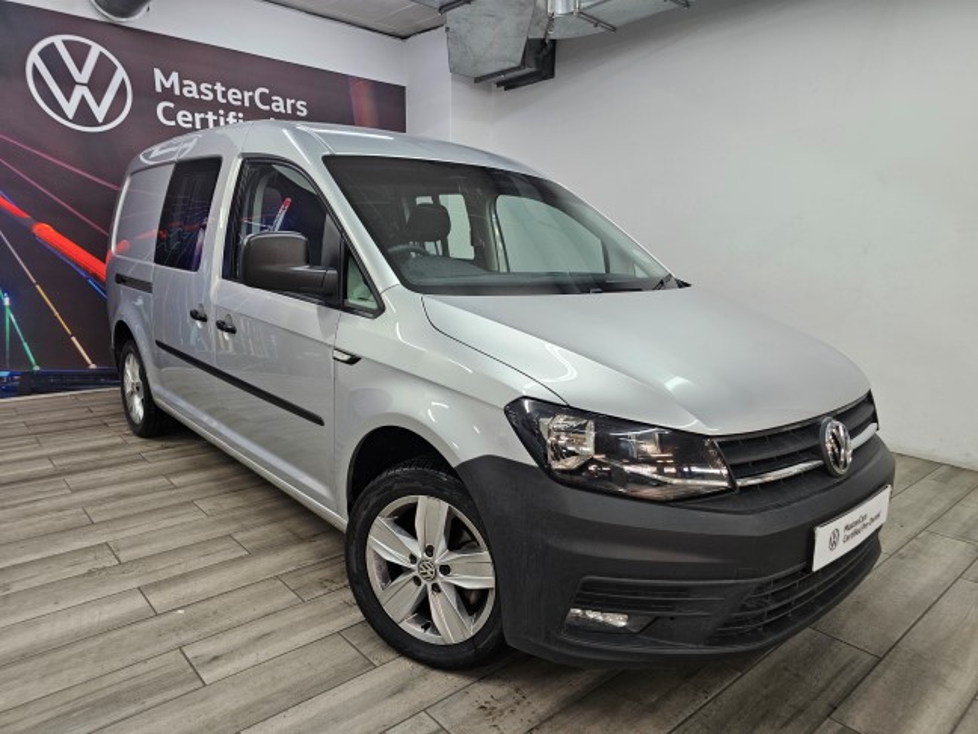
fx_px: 650
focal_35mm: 23
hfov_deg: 73.9
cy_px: 367
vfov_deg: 58.9
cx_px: 489
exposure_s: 1/100
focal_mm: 6.3
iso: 320
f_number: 1.7
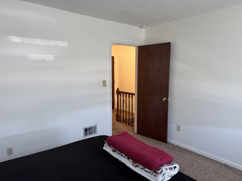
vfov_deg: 56.8
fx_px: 168
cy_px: 90
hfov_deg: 71.6
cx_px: 121
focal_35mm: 24
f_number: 1.78
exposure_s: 1/60
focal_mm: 6.76
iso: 160
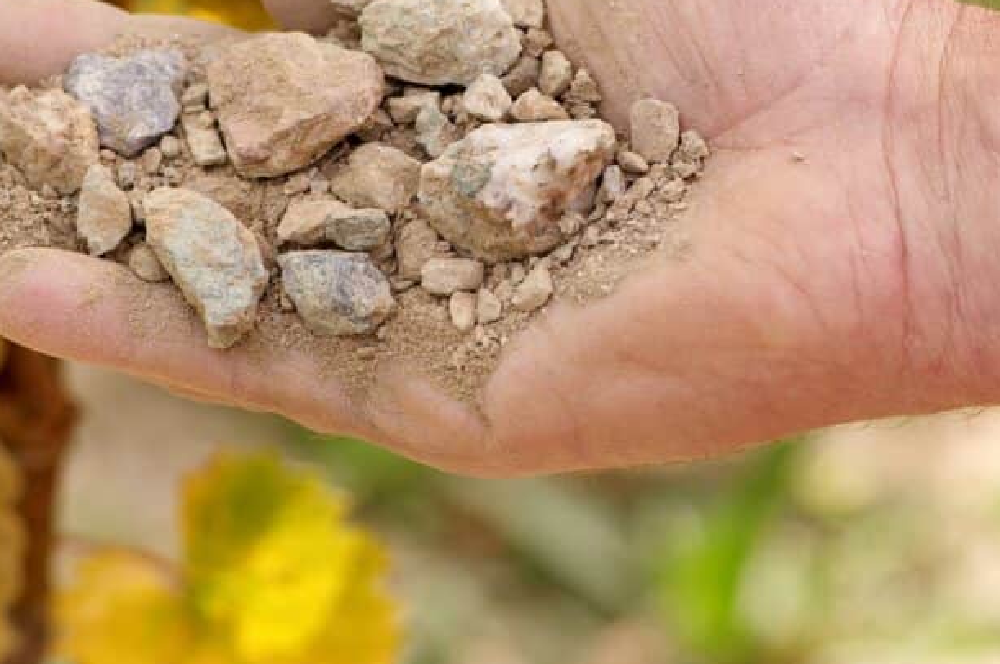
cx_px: 385
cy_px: 159
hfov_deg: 8.0
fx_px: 7154
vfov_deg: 5.3
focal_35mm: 258
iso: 200
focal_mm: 105
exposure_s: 1/400
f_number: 5
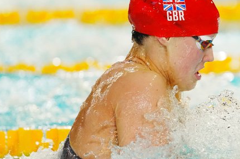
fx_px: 5158
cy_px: 62
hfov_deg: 2.7
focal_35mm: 774
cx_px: 205
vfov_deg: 1.8
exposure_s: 1/1000
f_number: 4
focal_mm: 420
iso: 4000
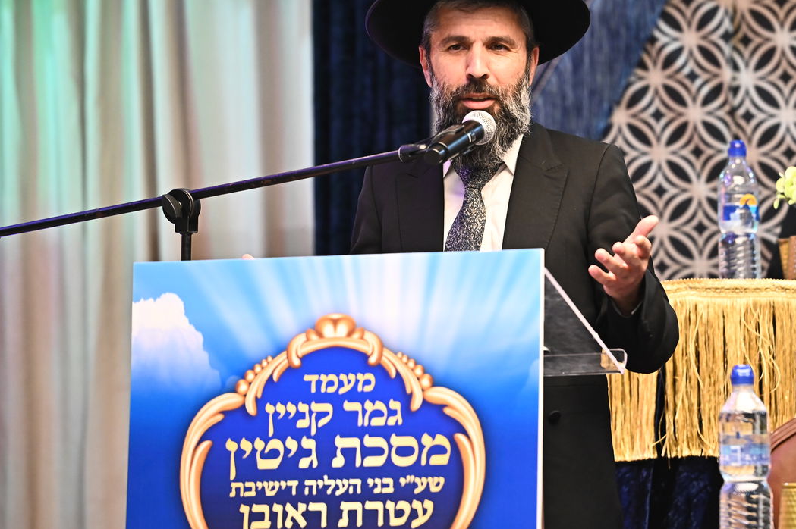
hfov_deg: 8.3
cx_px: 518
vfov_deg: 5.6
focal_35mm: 247
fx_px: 5458
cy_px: 219
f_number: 4.5
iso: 2500
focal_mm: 185
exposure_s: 1/250
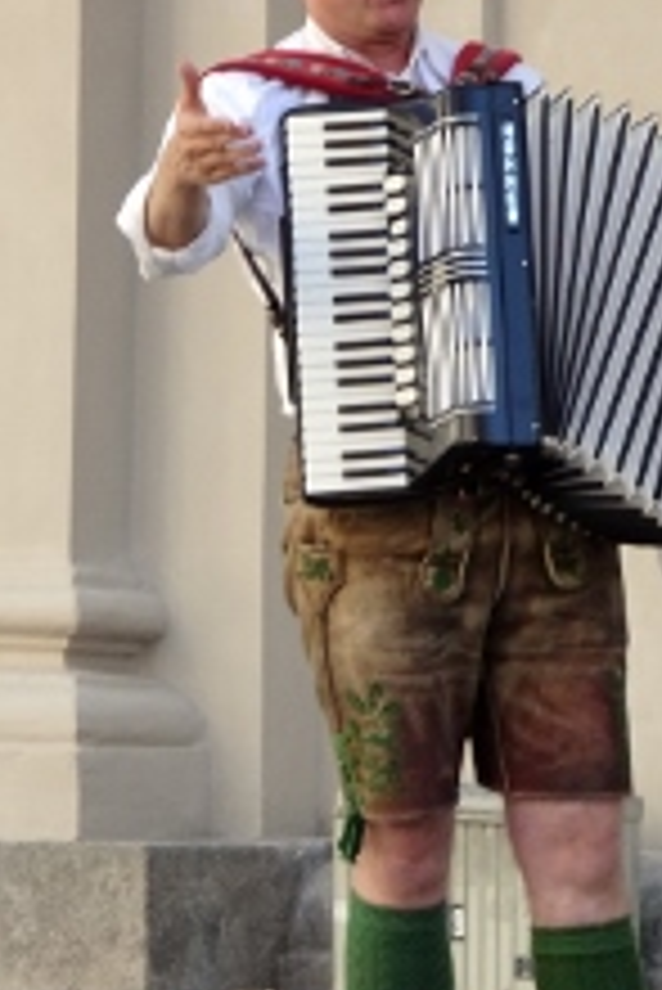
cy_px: 662
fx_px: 8261
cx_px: 455
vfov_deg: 6.9
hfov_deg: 4.6
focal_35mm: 300
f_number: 5.6
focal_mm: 27.16
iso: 160
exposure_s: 1/160
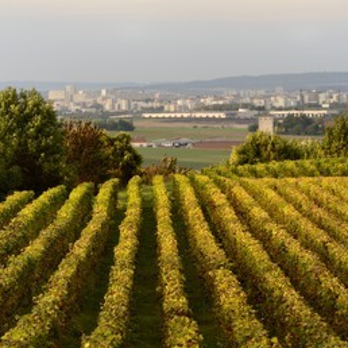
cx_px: 163
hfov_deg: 6.3
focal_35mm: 277
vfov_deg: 6.3
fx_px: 3151
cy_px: 179
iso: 400
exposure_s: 1/200
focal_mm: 200
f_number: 8
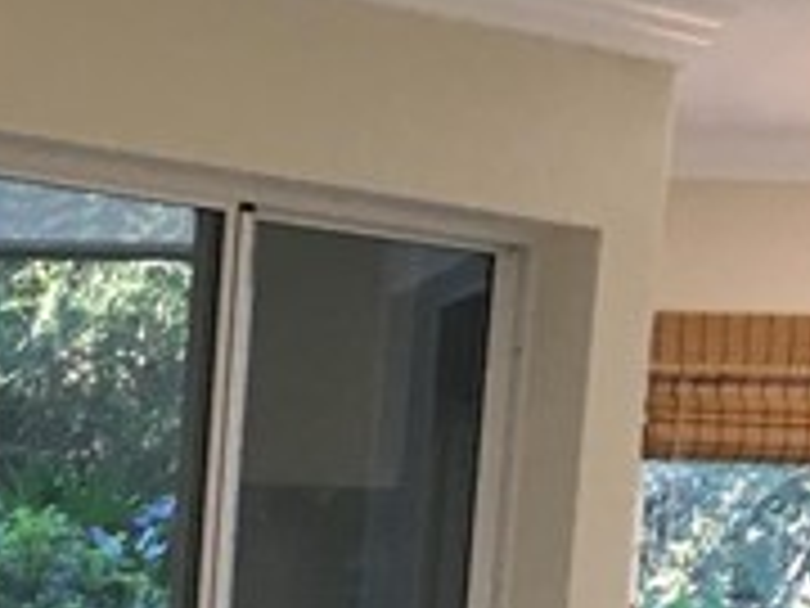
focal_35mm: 165
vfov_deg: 8.7
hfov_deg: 11.2
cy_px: 1067
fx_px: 3861
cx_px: -634
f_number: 2.2
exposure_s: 1/30
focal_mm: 4.15
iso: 80
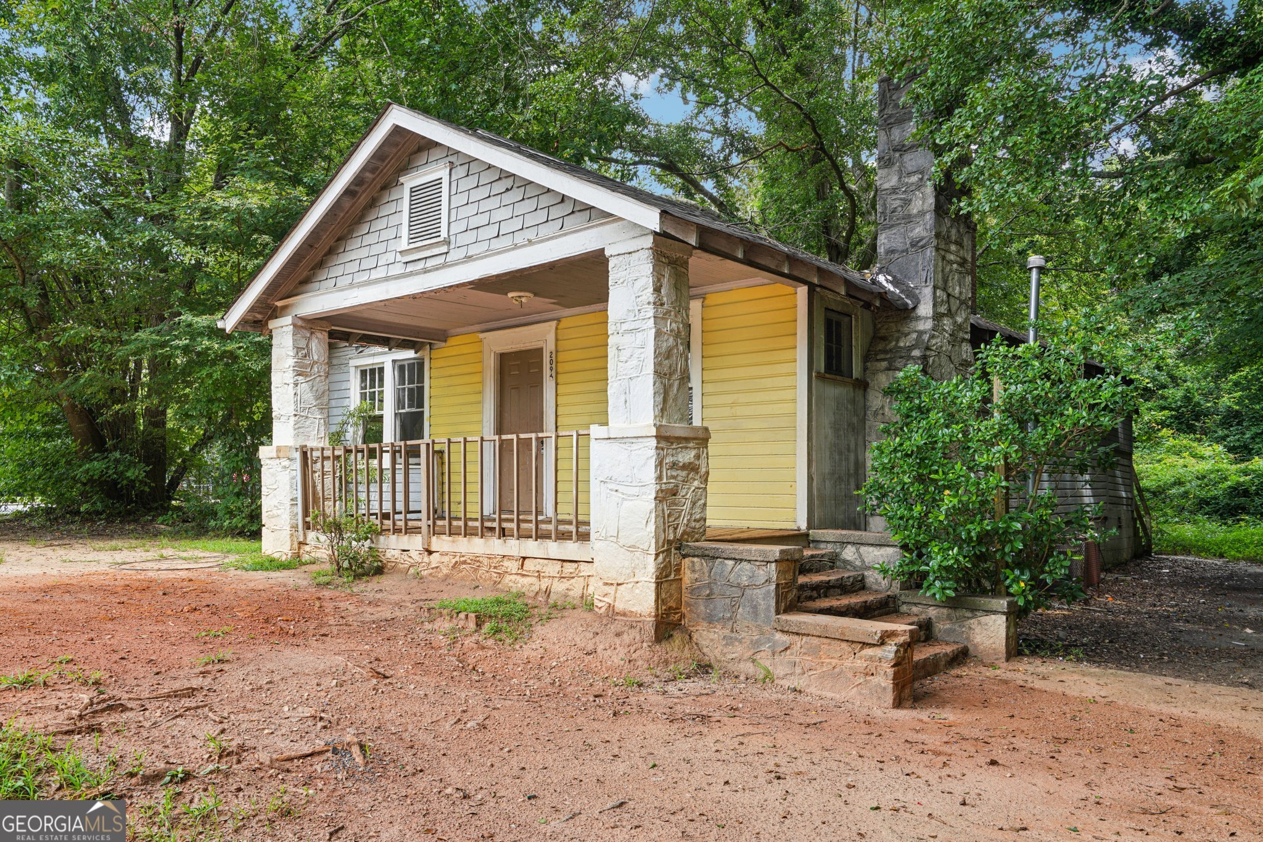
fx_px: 912
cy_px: 421
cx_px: 632
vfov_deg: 49.5
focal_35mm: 26
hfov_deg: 69.4
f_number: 8
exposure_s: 1/30
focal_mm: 26
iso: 100
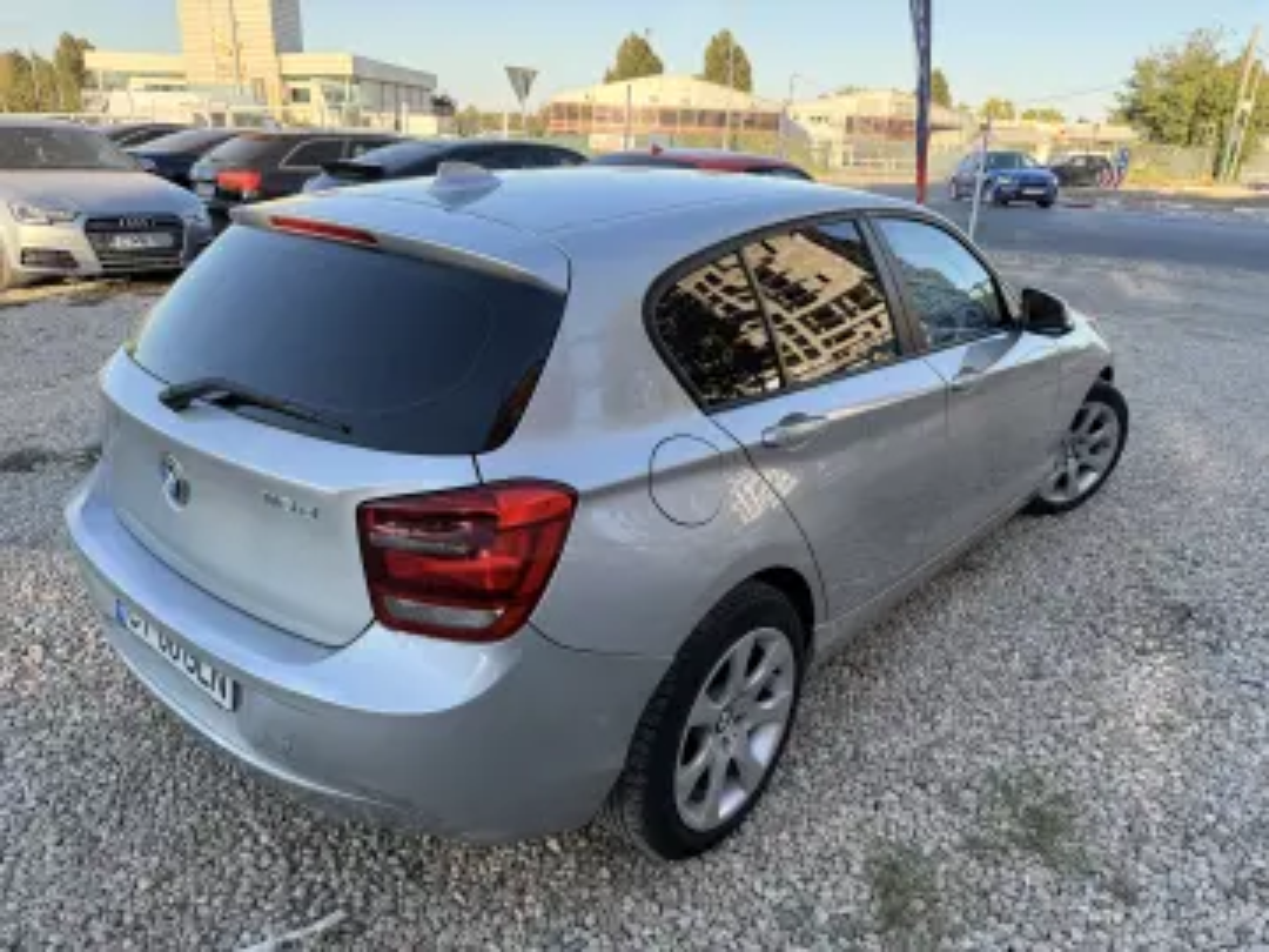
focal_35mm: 24
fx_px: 880
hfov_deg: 71.6
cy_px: 476
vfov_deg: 56.8
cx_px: 634
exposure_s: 1/822
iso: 100
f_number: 1.78
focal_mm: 6.76
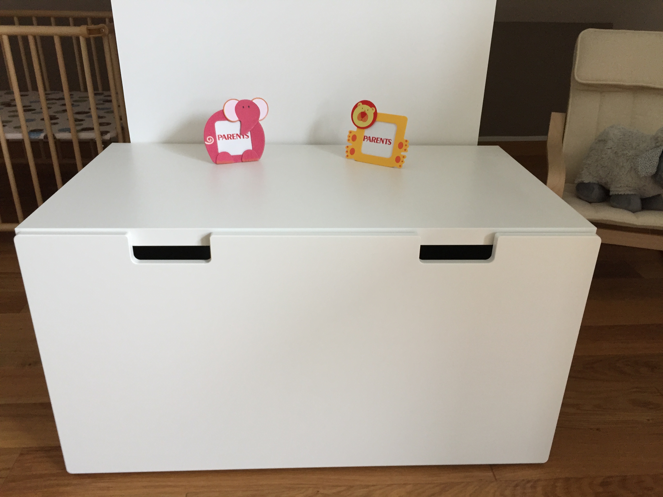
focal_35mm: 29
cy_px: 248
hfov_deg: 61.7
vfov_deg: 48.2
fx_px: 555
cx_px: 332
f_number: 2.2
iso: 160
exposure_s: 1/33
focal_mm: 4.15
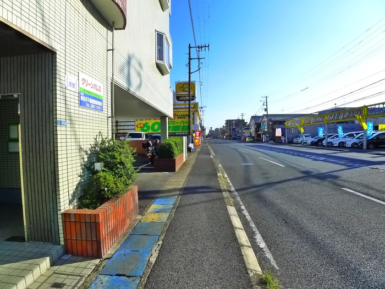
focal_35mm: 24
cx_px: 192
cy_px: 144
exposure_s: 1/800
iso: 400
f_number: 4
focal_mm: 5.1
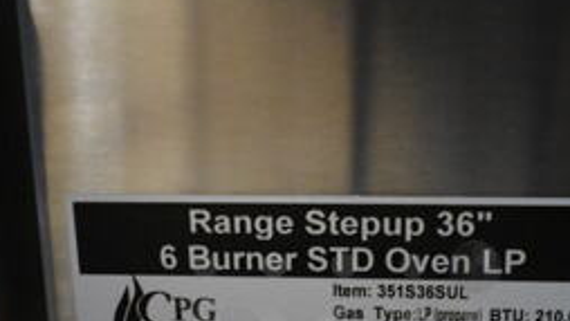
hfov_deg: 30.9
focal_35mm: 68
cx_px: 343
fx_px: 1028
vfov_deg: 17.1
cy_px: 357
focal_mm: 18
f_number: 3.5
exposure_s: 1/30
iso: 5600
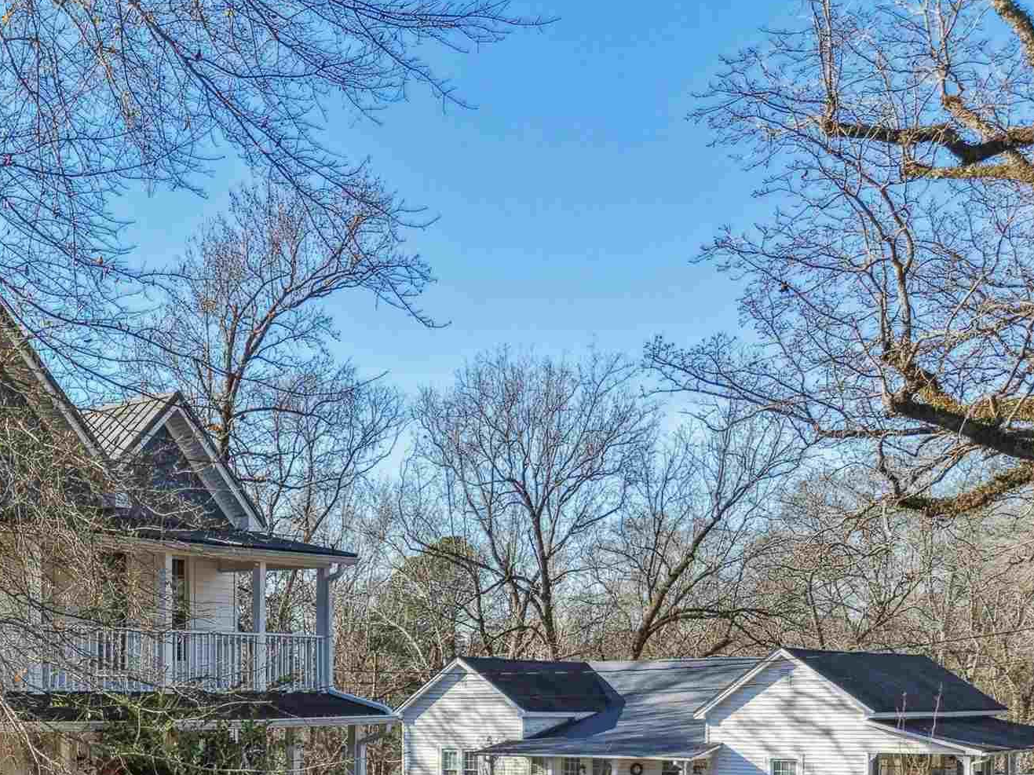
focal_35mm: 56
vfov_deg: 24.9
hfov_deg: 32.2
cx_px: 53
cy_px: 770
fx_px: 1672
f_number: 1.8
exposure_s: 1/2000
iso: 150
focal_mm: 8.7
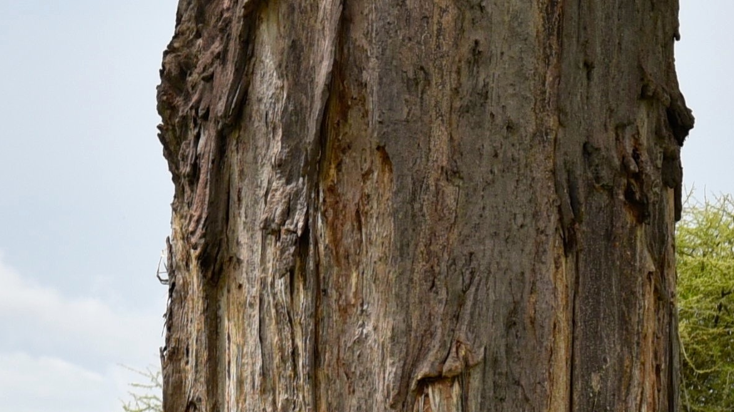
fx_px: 7336
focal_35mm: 377
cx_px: 1724
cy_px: 316
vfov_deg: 3.2
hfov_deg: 5.5
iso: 400
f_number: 6.3
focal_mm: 70
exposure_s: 1/1600
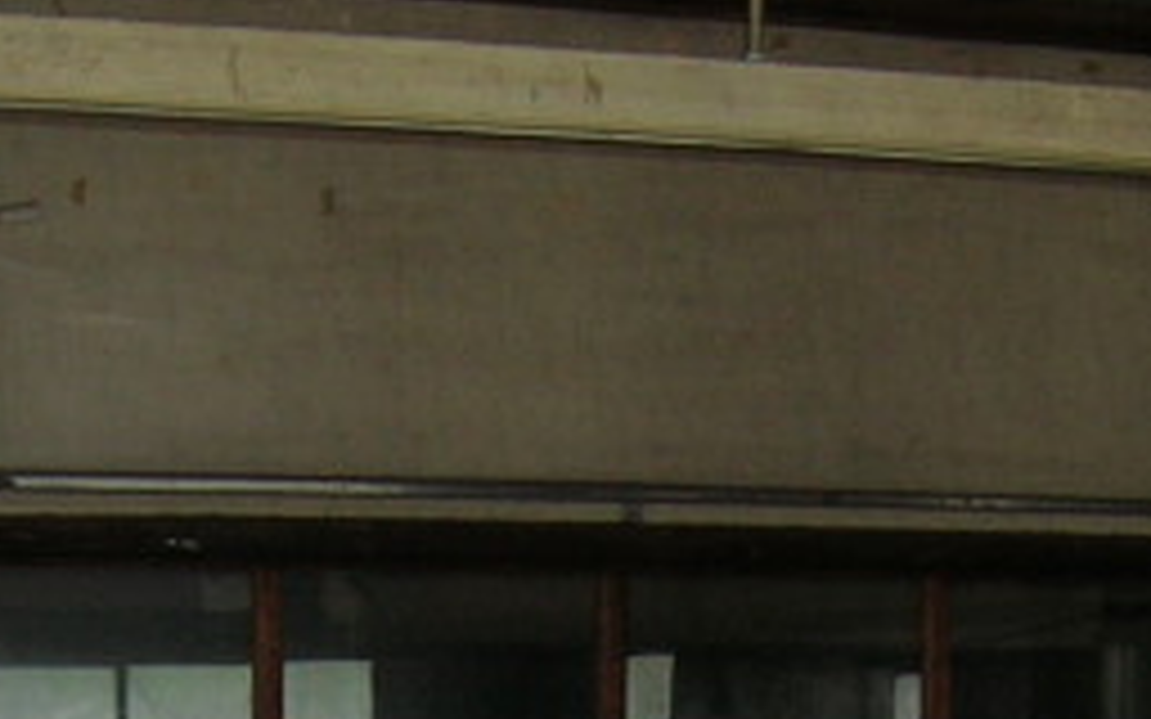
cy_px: 1362
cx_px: 895
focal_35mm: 144
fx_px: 4517
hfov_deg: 14.5
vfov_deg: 8.7
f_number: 2.9
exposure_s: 1/30
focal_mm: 5.7
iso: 53
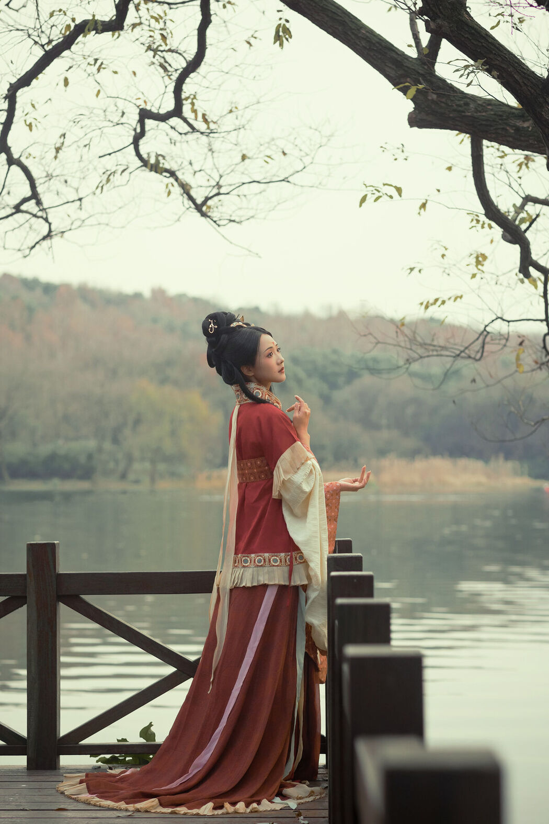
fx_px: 1944
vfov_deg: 23.9
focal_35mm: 85
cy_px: 412
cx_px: 274
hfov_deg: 16.1
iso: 640
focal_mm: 85
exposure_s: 1/800
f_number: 3.5
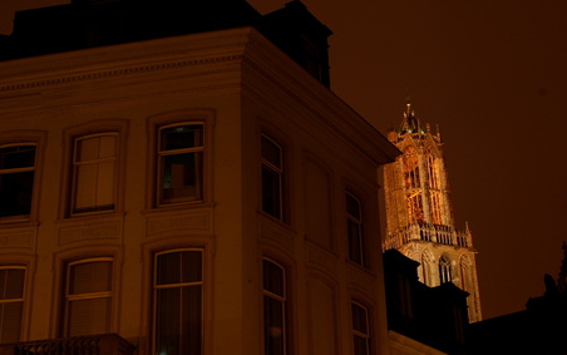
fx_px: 843
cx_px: 282
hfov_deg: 37.2
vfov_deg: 23.8
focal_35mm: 55
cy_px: 183
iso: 200
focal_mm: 35
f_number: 10
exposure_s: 5
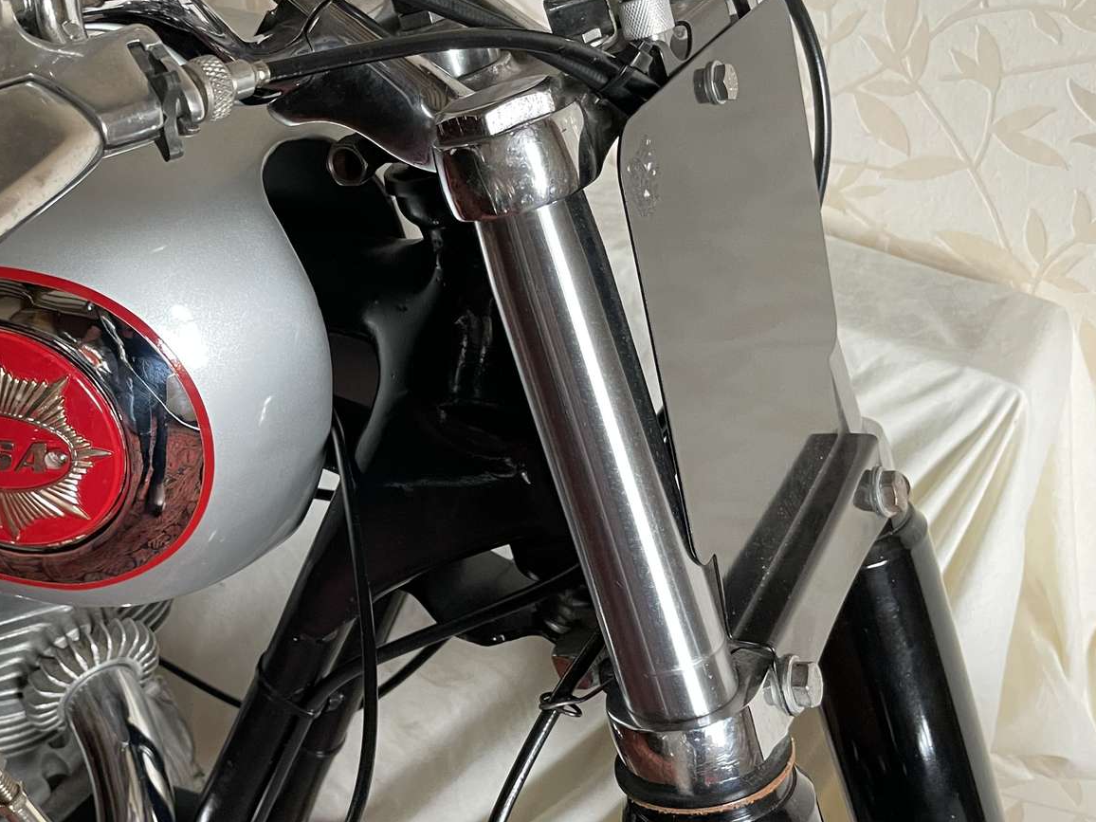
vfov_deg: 32.1
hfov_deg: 39.7
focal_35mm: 45
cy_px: 320
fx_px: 1425
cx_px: 155
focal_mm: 4.2
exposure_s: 1/60
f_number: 1.6
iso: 320
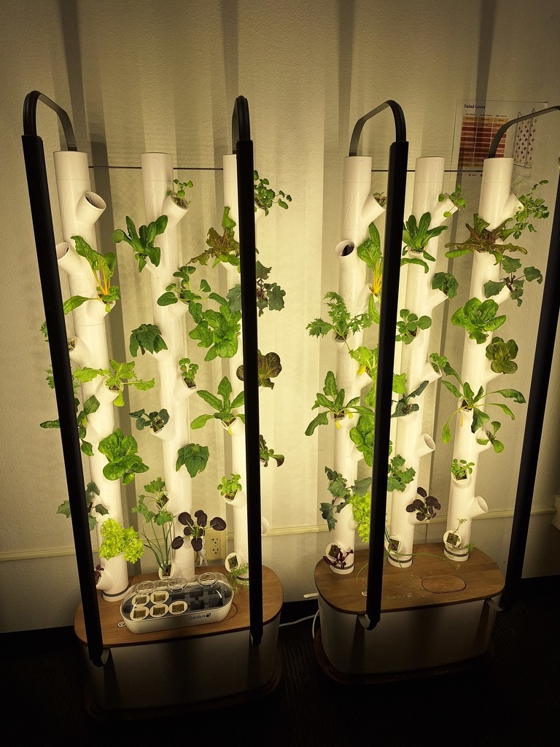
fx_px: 496
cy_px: 374
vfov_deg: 73.9
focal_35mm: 23
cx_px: 280
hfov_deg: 58.9
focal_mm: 5.54
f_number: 1.8
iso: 40
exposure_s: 1/699
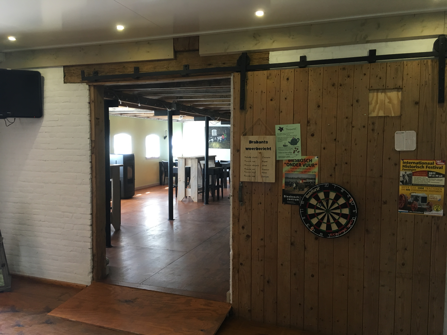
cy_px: 168
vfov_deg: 48.2
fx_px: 374
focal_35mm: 29
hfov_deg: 61.7
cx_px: 224
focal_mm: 4.15
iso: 125
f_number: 2.2
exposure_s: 1/33
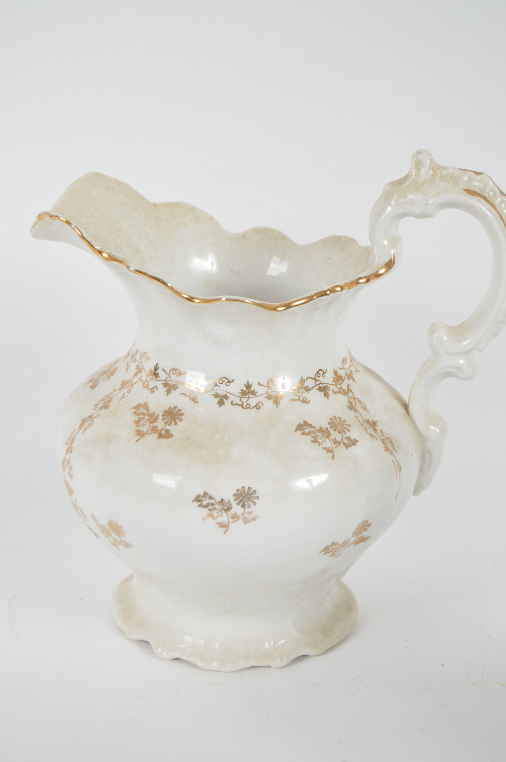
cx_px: 253
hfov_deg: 21.5
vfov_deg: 31.9
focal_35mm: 63
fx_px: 1331
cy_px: 381
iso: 100
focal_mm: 42
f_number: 5.6
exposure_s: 1/80
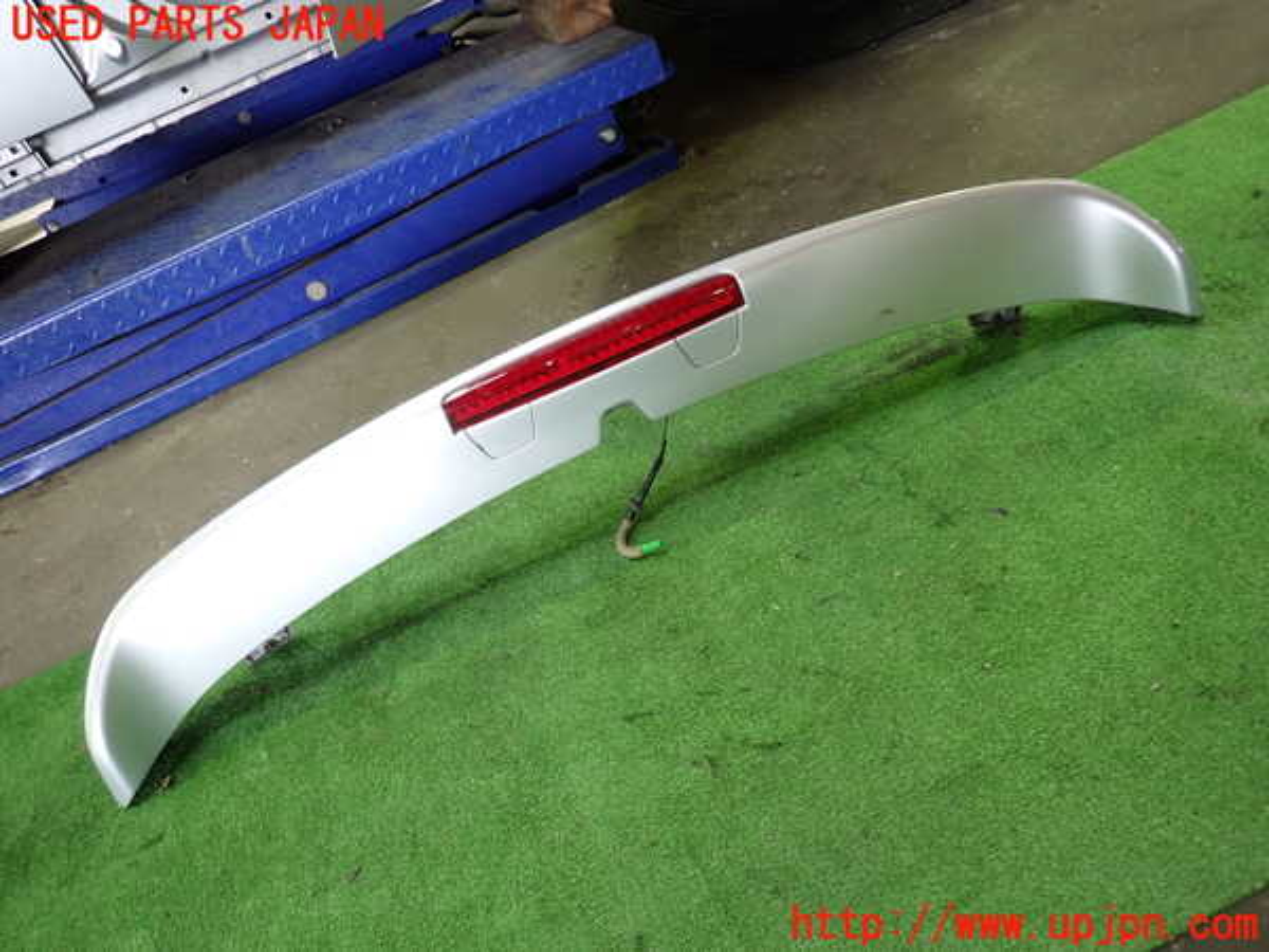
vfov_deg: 54.9
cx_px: 634
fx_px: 916
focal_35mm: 25
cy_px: 476
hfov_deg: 69.4
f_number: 2
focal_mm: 4.5
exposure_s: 1/40
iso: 200
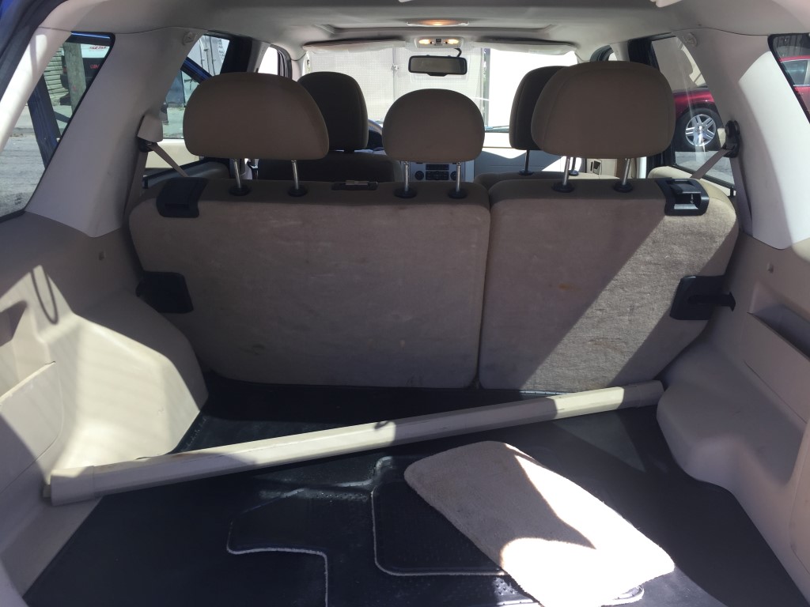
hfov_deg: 61.7
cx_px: 405
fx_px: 679
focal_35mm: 29
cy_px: 304
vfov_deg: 48.2
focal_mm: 4.15
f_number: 2.2
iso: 32
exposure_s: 1/194
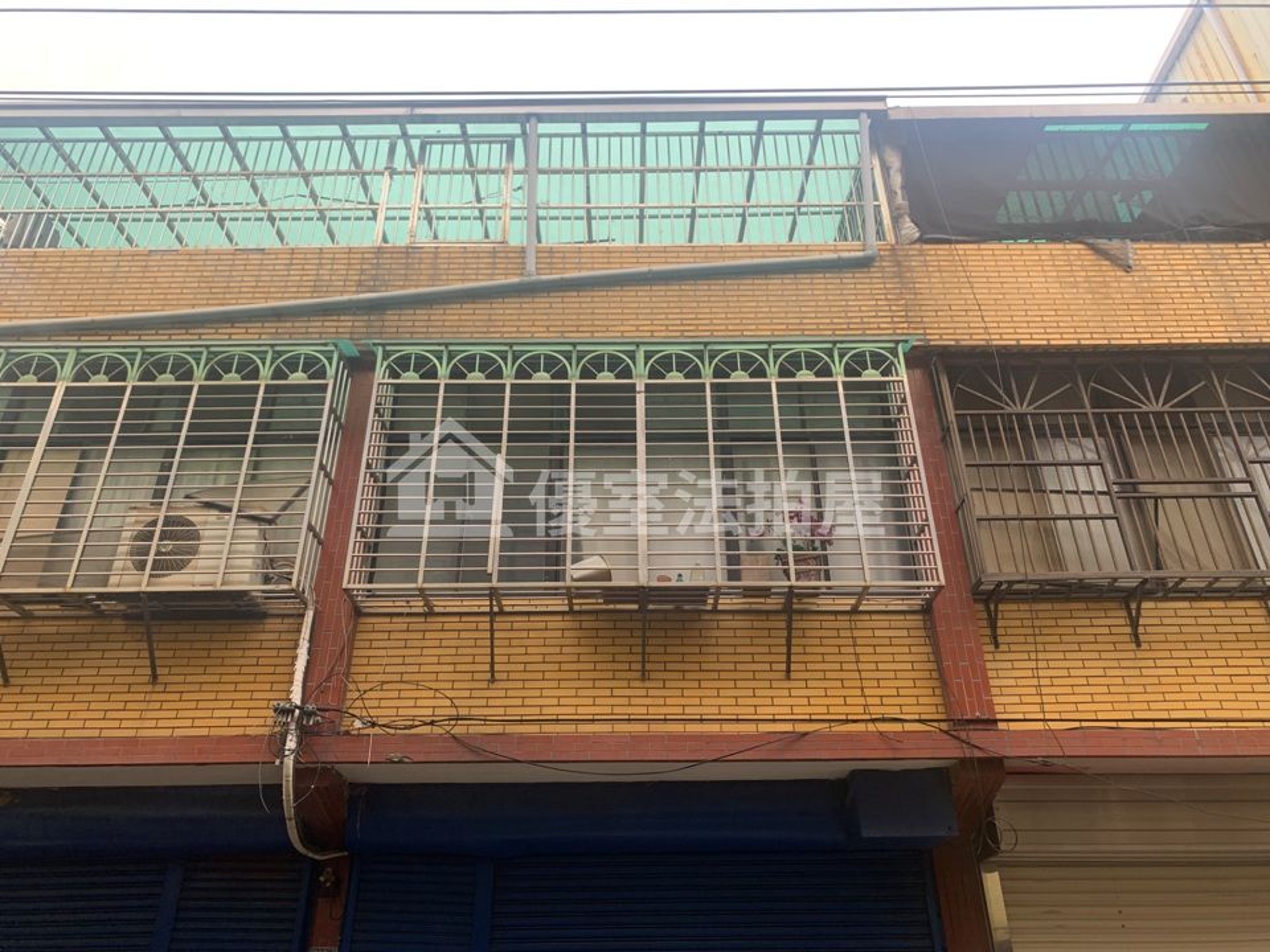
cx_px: 635
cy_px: 476
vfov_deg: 53.1
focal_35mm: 26
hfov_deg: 67.3
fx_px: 954
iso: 40
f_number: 1.8
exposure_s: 1/121
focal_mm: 4.25
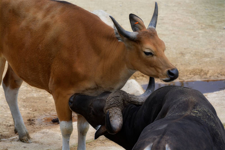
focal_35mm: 292
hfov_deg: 7.0
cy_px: 75
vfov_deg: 4.7
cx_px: 112
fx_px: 1828
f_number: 6
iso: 800
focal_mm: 195
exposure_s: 1/1000
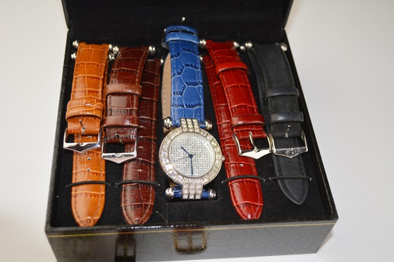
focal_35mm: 45
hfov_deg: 43.6
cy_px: 131
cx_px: 197
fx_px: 492
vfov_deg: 29.9
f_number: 4.5
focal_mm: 30
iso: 140
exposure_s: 1/200
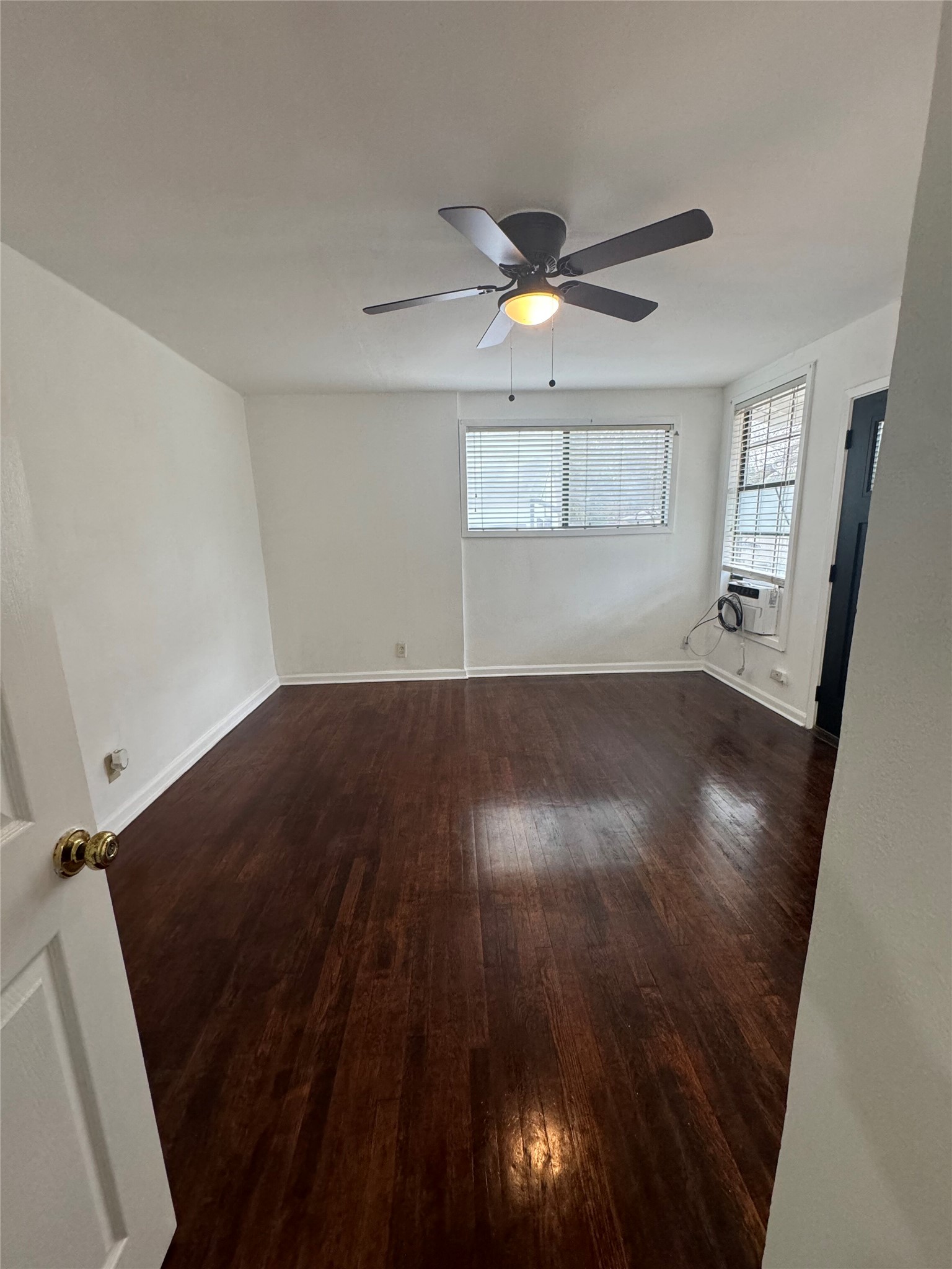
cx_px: 476
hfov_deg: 85.7
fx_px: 513
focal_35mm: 14
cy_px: 634
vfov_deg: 102.1
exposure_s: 1/120
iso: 320
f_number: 2.2
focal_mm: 2.22
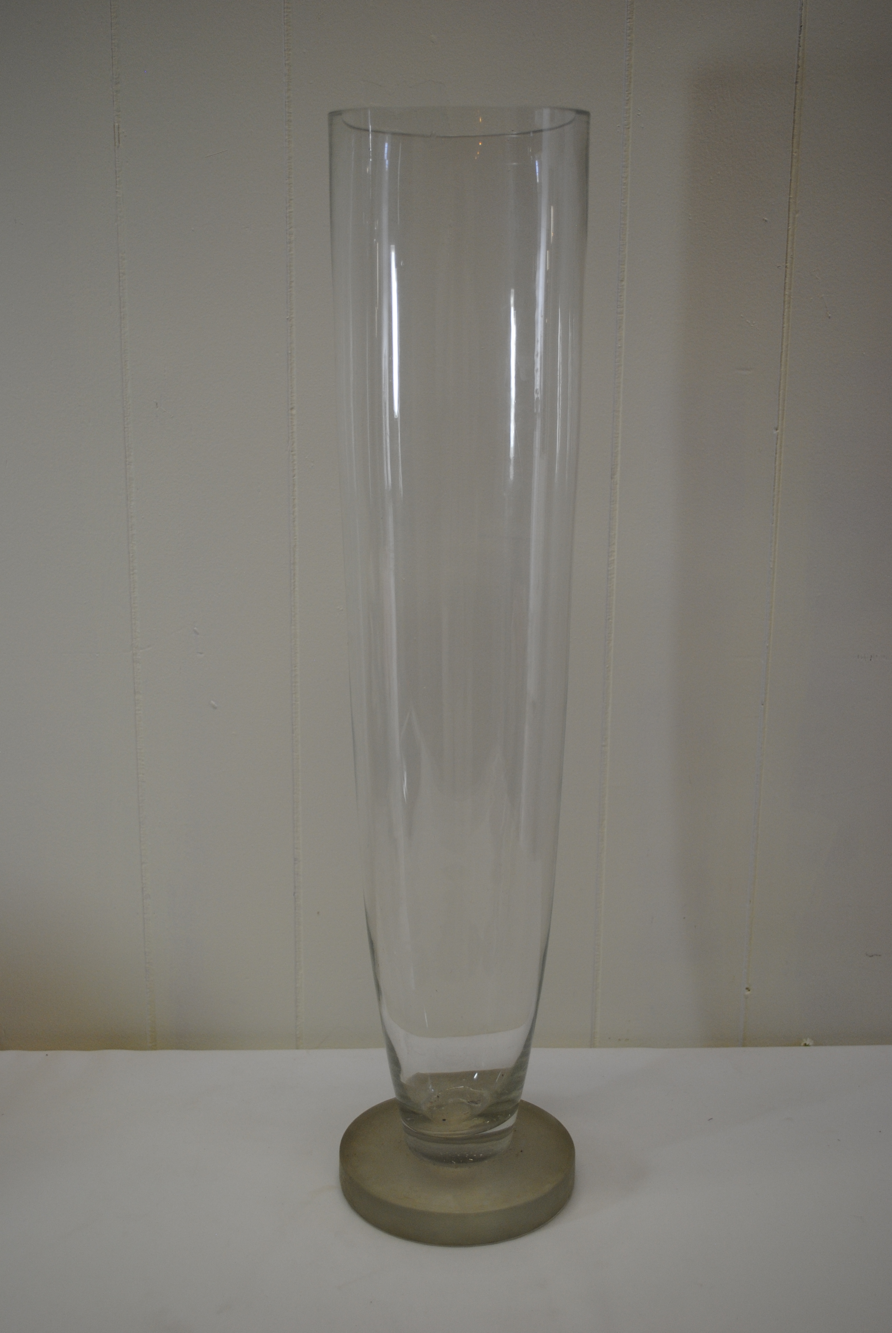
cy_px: 666
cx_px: 446
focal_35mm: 42
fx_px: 1556
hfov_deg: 32.0
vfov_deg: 46.3
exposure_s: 1/50
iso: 200
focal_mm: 28
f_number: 4.5
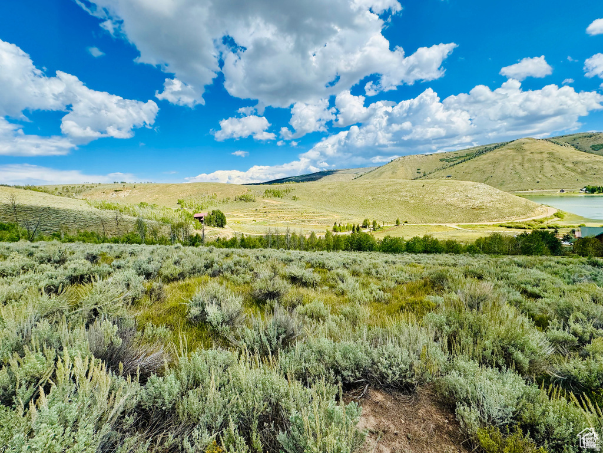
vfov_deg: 85.7
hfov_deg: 102.1
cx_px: 302
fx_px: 244
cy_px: 226
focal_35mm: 14
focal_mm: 2.22
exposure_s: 1/1976
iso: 50
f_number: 2.2
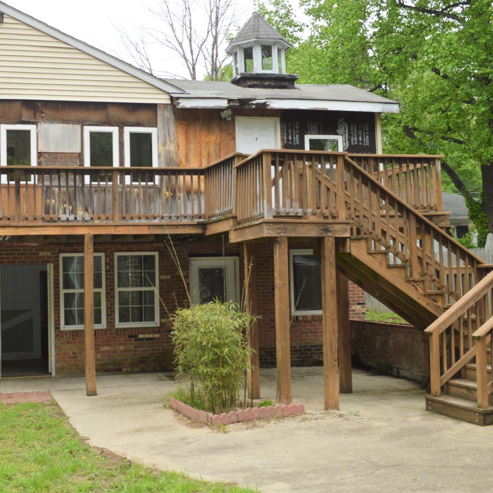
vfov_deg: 35.3
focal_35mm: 48
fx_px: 773
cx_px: 183
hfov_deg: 35.2
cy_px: 220
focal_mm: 22
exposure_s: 1/160
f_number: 8
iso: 100
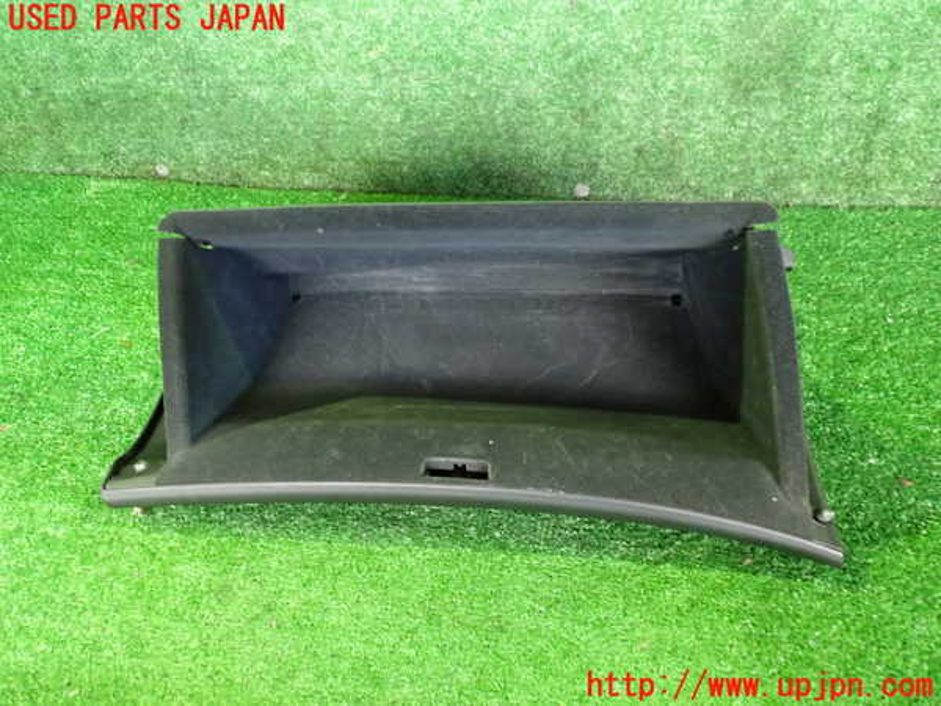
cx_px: 470
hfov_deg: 60.0
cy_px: 353
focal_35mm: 30
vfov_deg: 46.8
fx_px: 816
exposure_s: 1/20
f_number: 2.3
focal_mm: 5.4
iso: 800
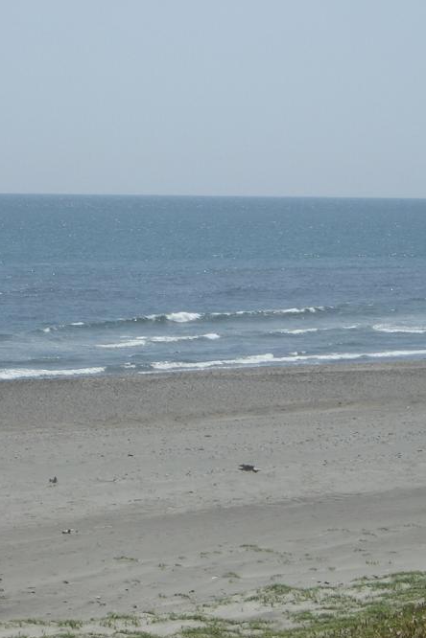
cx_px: 212
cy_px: 321
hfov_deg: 9.3
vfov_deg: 14.0
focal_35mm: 147
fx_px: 2609
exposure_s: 1/400
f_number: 7.7
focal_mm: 17.4
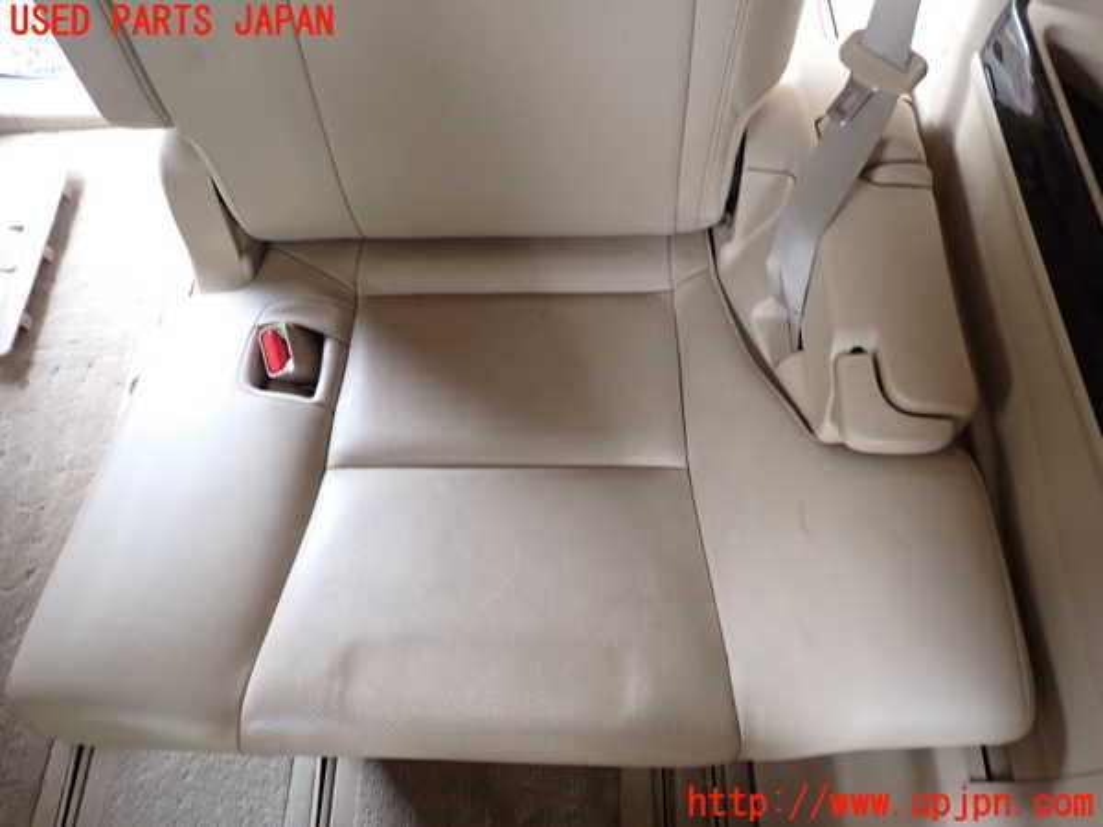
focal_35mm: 25
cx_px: 552
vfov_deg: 54.9
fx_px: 797
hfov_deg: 69.4
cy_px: 414
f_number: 2
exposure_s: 1/30
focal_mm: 4.5
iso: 250
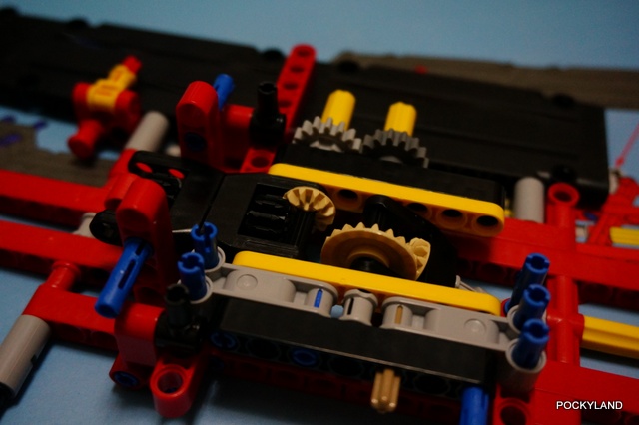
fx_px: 718
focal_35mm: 40
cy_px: 212
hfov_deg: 47.9
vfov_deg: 33.0
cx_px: 320
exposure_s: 1/125
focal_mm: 27
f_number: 4.5
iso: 1600
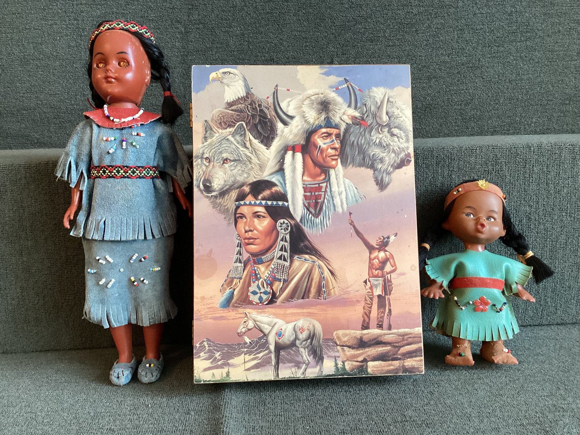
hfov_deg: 58.3
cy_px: 218
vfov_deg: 45.4
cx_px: 290
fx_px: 519
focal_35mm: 31
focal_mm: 3.3
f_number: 2.4
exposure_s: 1/50
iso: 250
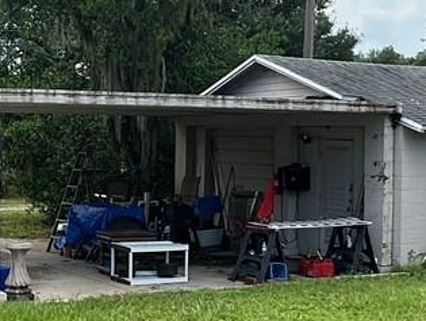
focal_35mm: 71
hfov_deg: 27.3
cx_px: 161
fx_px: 875
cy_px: 141
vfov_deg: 20.8
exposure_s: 1/1033
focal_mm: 2.22
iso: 40
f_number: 2.2
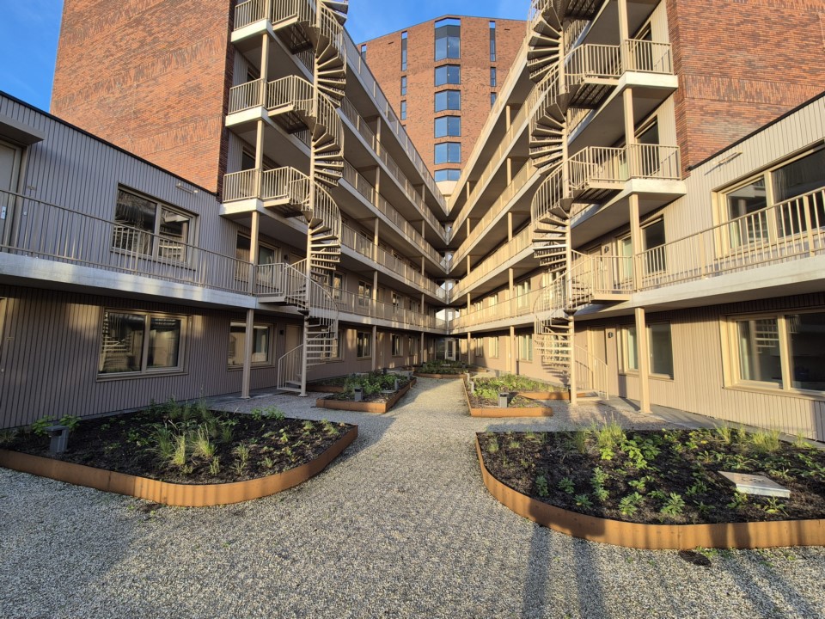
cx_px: 412
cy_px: 310
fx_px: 310
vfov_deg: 89.9
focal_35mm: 13
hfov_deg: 106.2
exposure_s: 1/297
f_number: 2.2
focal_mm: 2.2
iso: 50
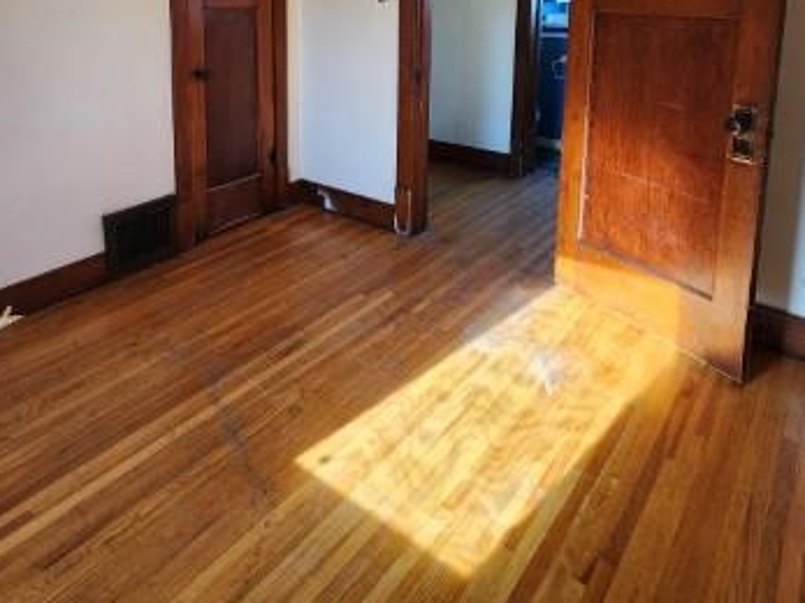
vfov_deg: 50.6
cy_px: 65
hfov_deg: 70.1
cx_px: 285
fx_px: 558
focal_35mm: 24
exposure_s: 1/60
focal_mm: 2.2
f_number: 2.2
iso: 200
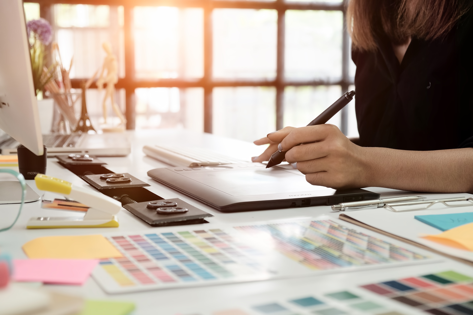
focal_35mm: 61
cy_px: 158
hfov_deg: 32.9
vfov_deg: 22.3
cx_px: 236
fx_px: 801
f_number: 4
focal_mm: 40.7
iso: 640
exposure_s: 1/25
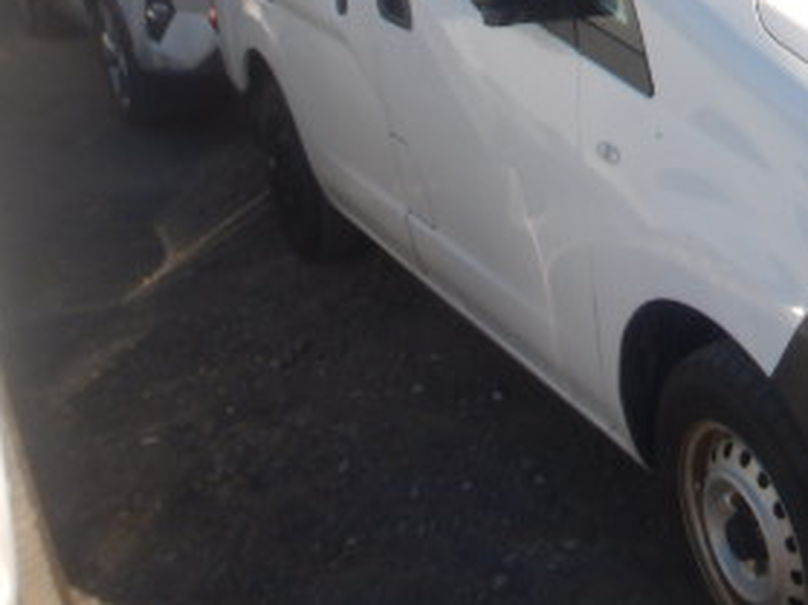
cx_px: 895
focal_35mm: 55
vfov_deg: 25.8
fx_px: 1283
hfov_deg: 31.0
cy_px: 75
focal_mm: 4.3
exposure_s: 1/400
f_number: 2.8
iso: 125
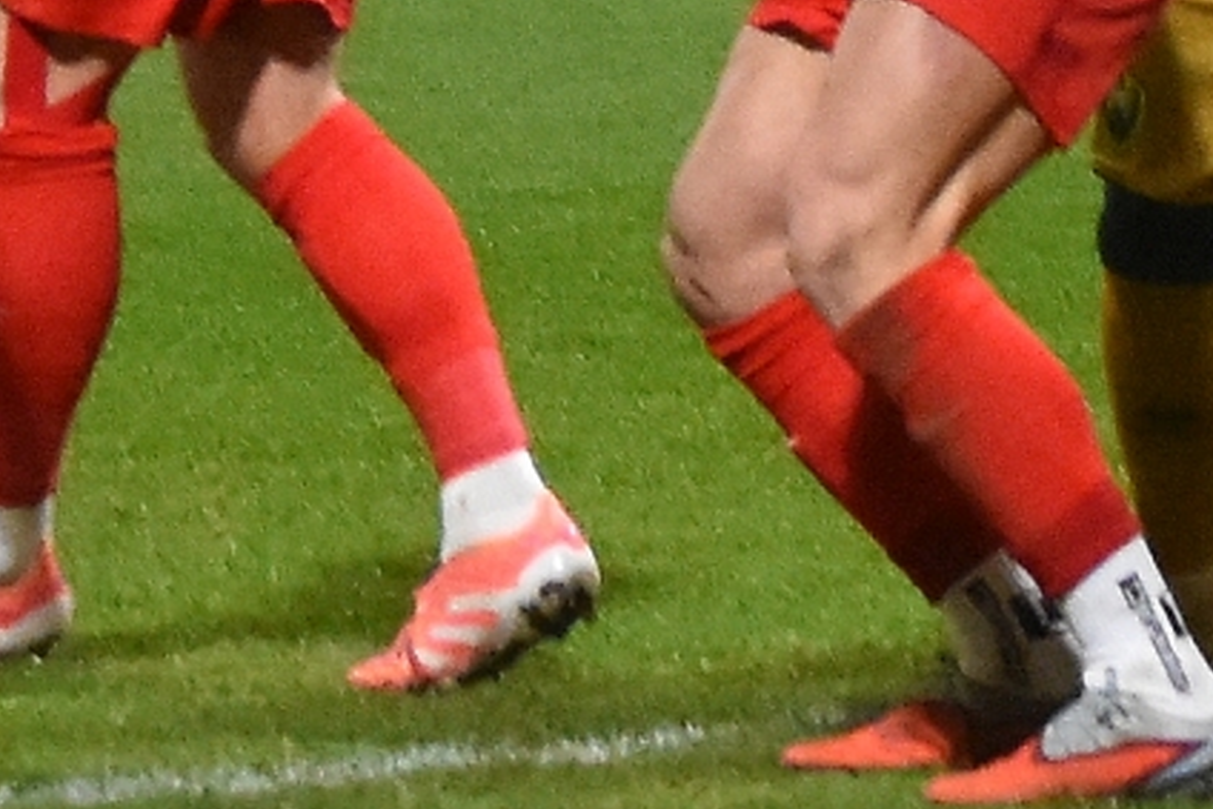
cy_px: -312
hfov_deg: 4.3
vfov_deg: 2.9
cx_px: 918
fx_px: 16009
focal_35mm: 475
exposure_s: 1/640
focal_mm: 70
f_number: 2.8
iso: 4000
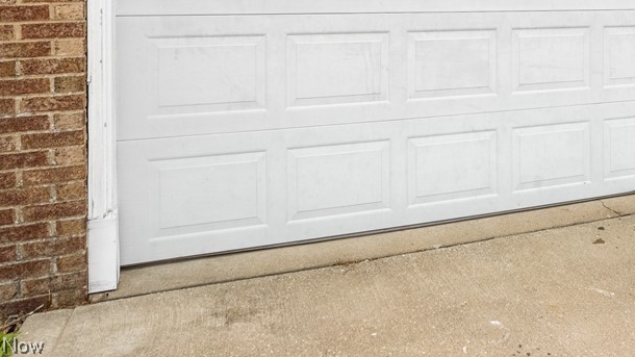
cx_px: 516
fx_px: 690
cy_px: -15
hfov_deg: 46.6
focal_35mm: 41
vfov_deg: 27.1
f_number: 2.8
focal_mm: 8.38
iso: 100
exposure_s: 1/2000
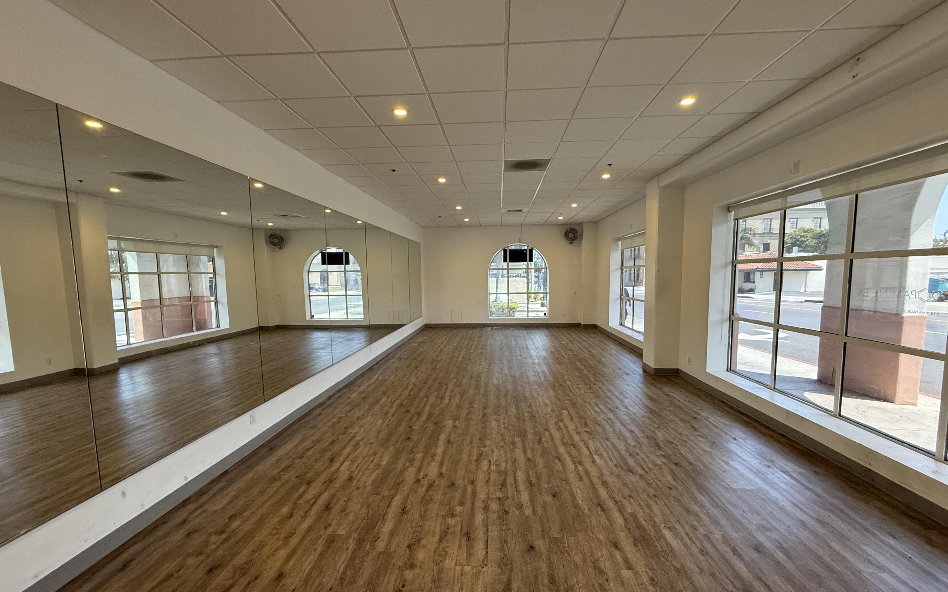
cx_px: 478
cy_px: 311
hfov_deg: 101.5
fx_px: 388
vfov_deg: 74.7
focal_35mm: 15
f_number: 2.2
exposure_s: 1/120
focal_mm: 2.22
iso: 320
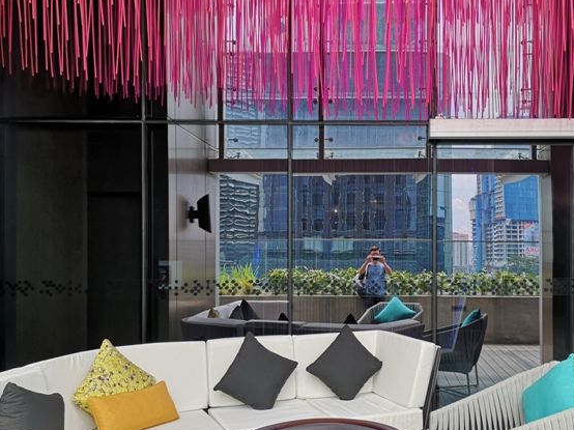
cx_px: 380
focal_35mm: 39
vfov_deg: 36.7
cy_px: 257
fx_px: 646
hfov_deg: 47.2
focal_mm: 3.95
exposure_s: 1/375
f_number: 1.8
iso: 50
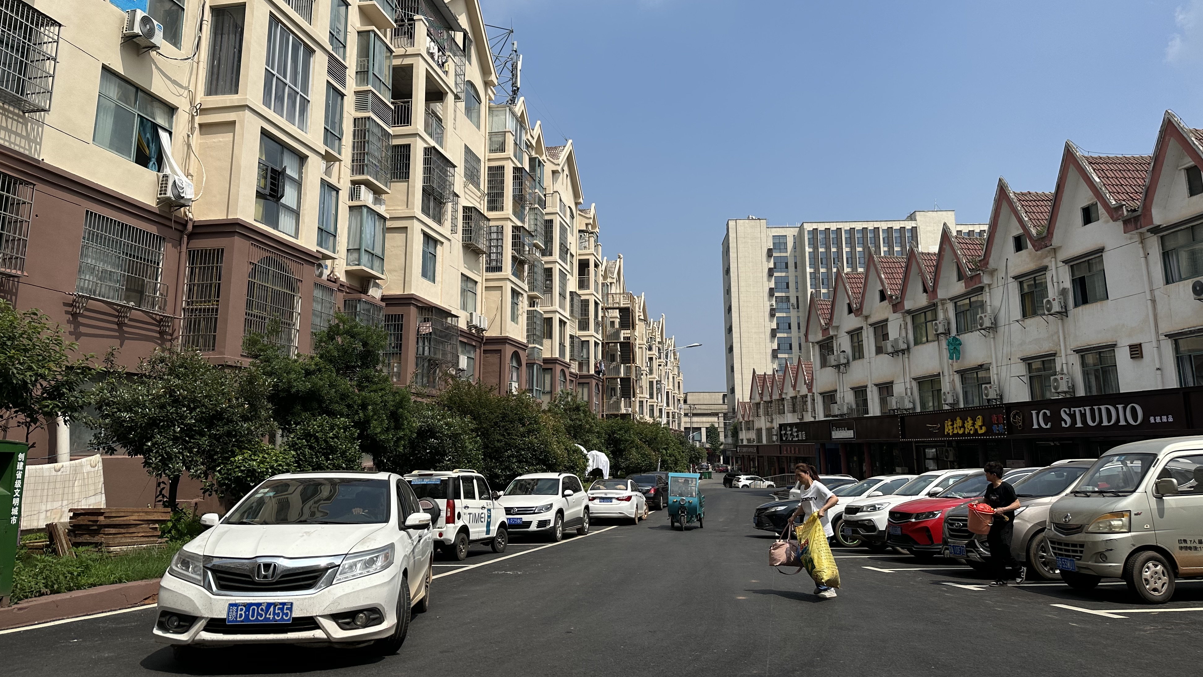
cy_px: 259
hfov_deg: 69.9
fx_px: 861
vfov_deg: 42.6
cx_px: 612
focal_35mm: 27
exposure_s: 1/7042
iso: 80
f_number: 1.78
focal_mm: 6.86
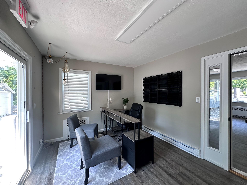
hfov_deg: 102.1
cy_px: 92
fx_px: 100
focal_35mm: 14
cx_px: 124
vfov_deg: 85.7
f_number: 2.2
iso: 125
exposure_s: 1/99
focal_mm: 2.22
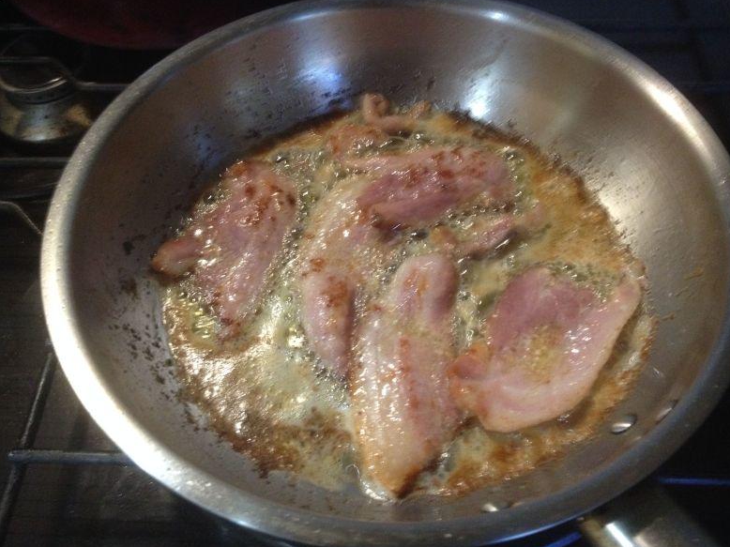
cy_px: 277
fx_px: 759
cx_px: 359
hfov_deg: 51.4
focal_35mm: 36
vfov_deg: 39.6
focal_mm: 4.28
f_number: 2.4
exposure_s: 1/20
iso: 320
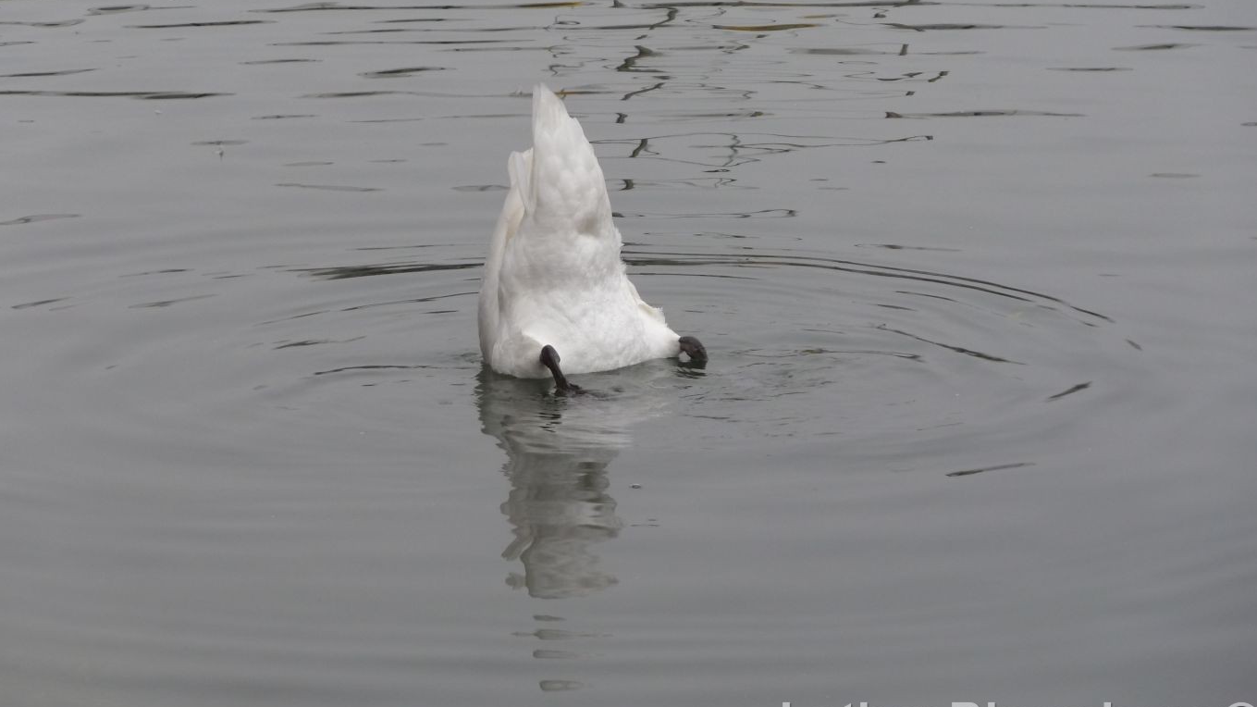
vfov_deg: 6.6
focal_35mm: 185
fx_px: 6165
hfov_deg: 11.6
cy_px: 276
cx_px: 628
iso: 125
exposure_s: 1/60
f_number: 4.5
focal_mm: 27.8
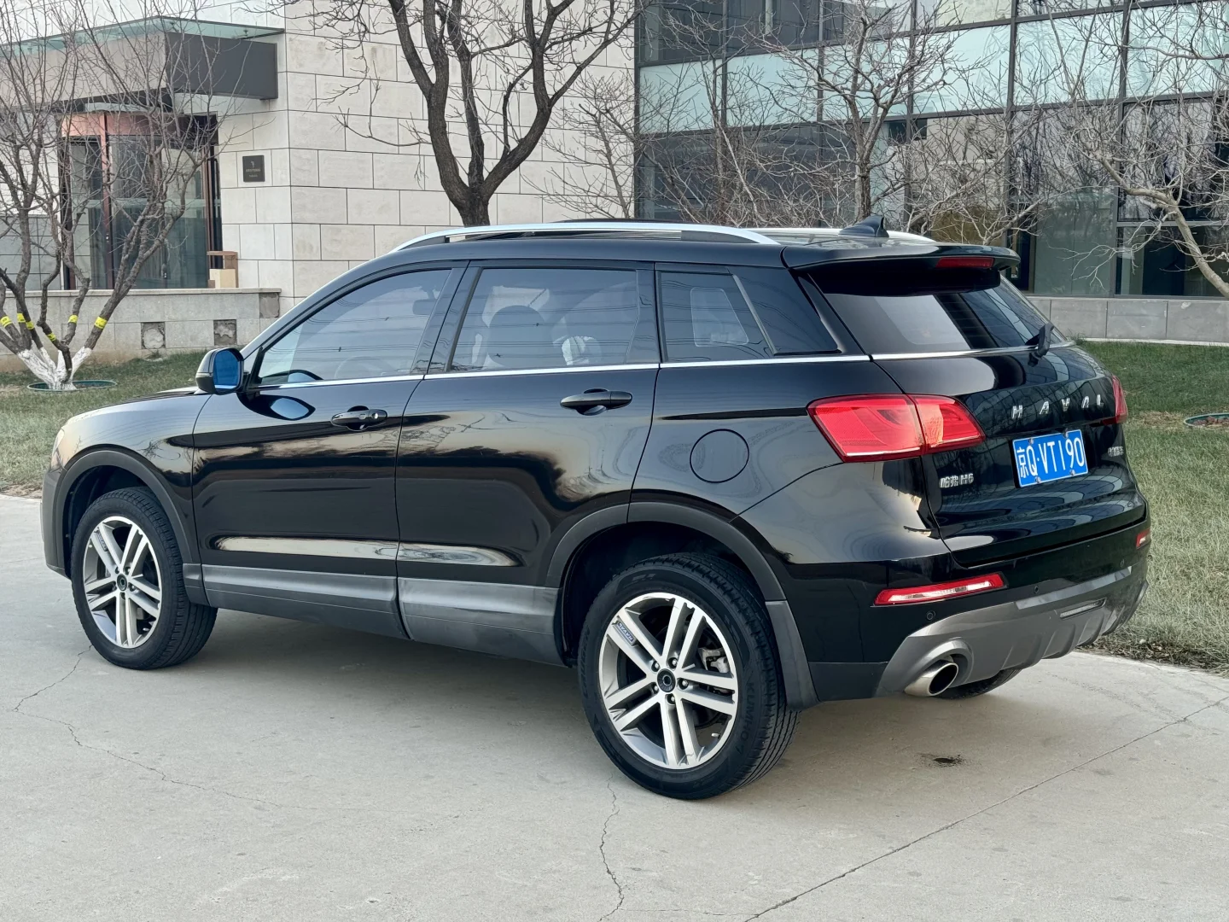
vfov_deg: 30.3
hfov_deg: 39.7
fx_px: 1704
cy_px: 461
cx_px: 614
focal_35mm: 48
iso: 64
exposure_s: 1/132
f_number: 1.78
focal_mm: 6.76
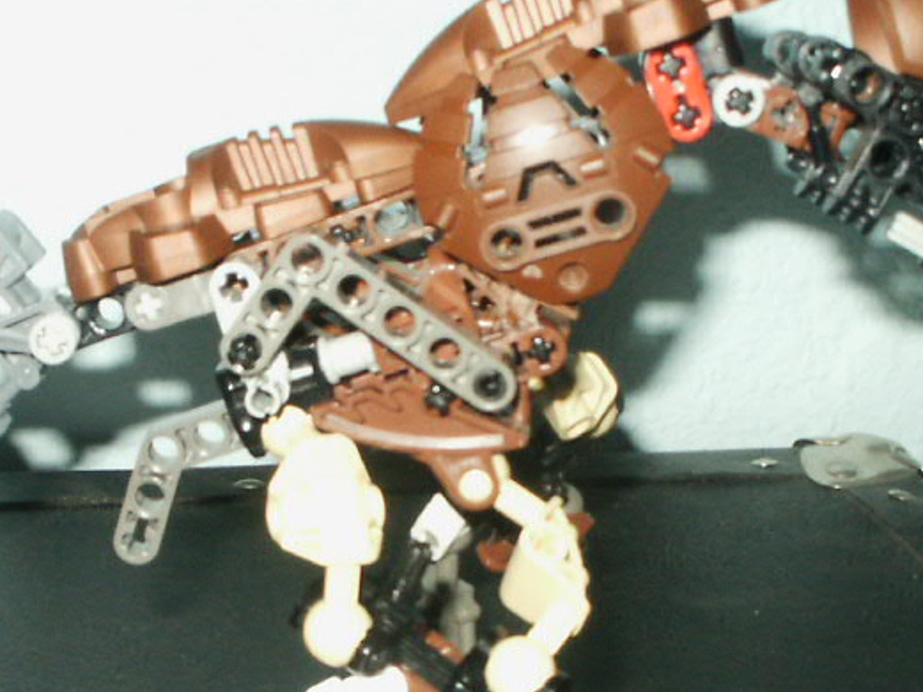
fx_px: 2294
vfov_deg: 17.1
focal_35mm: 86
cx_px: 406
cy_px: 497
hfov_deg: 22.7
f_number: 6.7
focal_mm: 7.18
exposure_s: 1/45
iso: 200
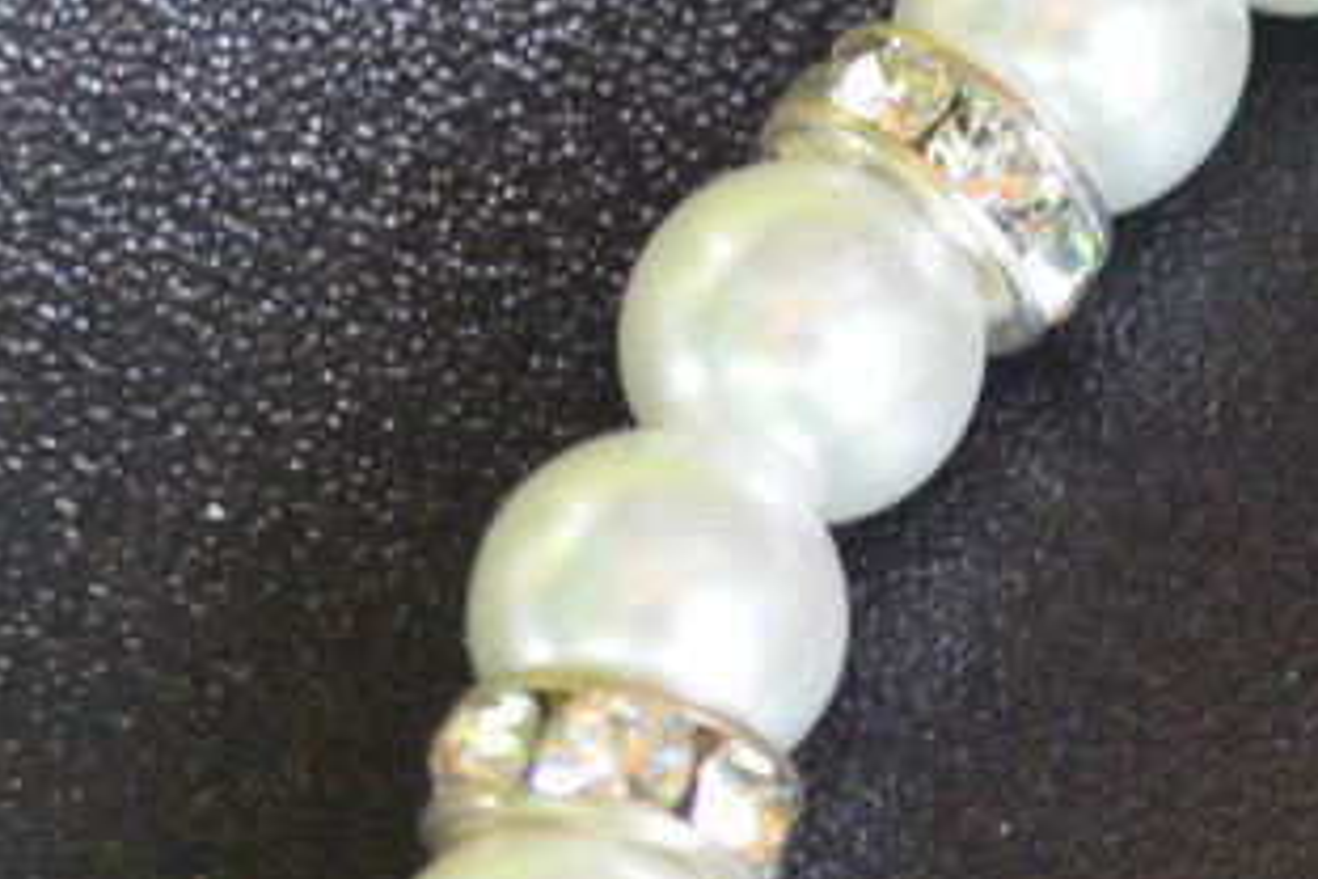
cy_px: 756
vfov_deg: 6.3
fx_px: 7944
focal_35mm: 217
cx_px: 1958
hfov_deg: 9.2
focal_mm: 30
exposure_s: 1/25
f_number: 4.5
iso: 1600
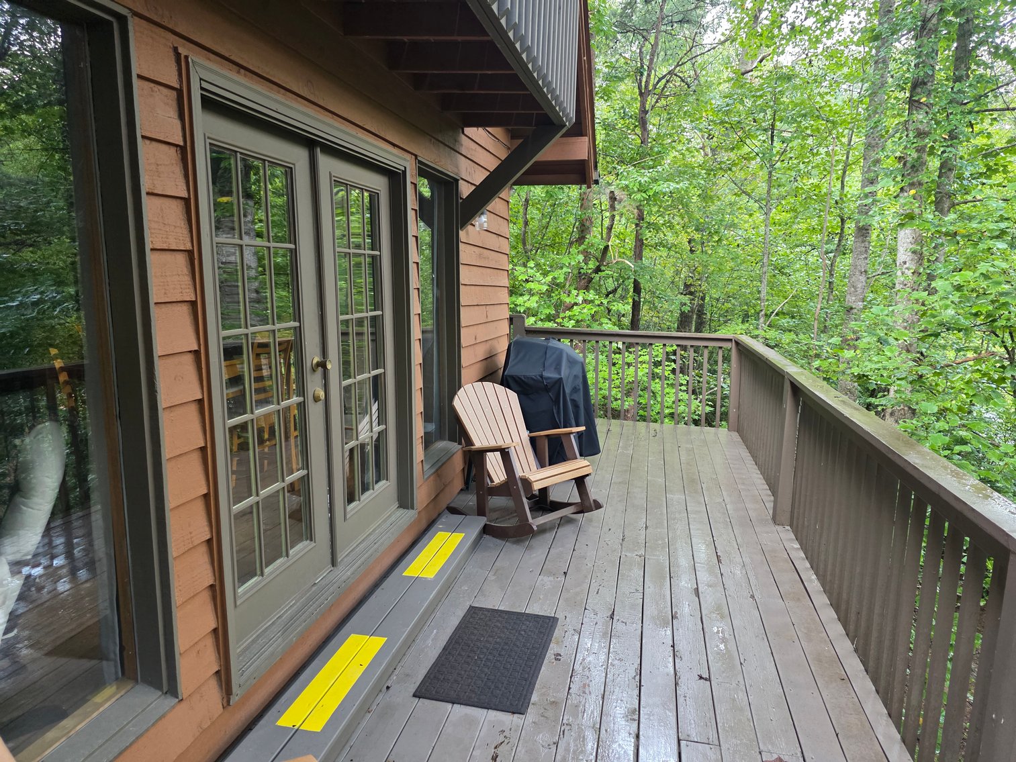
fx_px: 675
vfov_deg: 58.9
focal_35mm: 23
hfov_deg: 73.9
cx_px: 508
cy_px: 381
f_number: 1.7
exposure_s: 1/120
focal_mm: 6.3
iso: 400
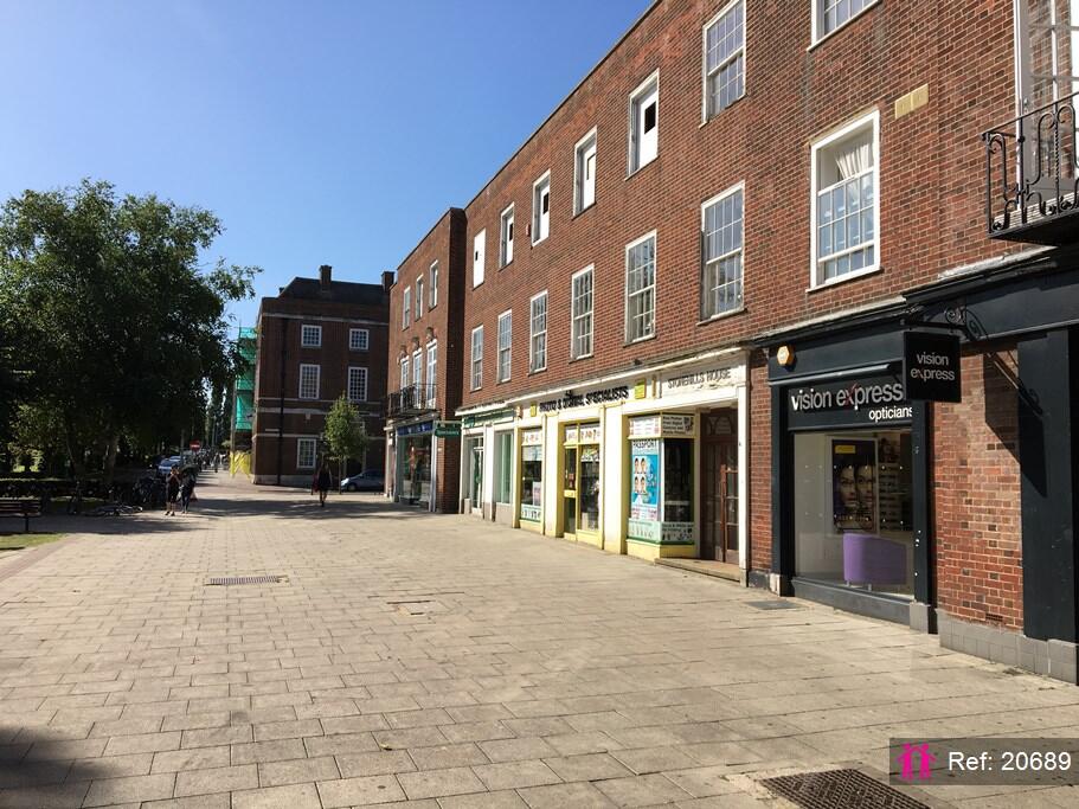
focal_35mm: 29
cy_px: 404
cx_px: 540
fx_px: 904
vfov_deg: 48.2
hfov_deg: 61.7
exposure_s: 1/1202
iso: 25
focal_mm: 4.15
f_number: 2.2
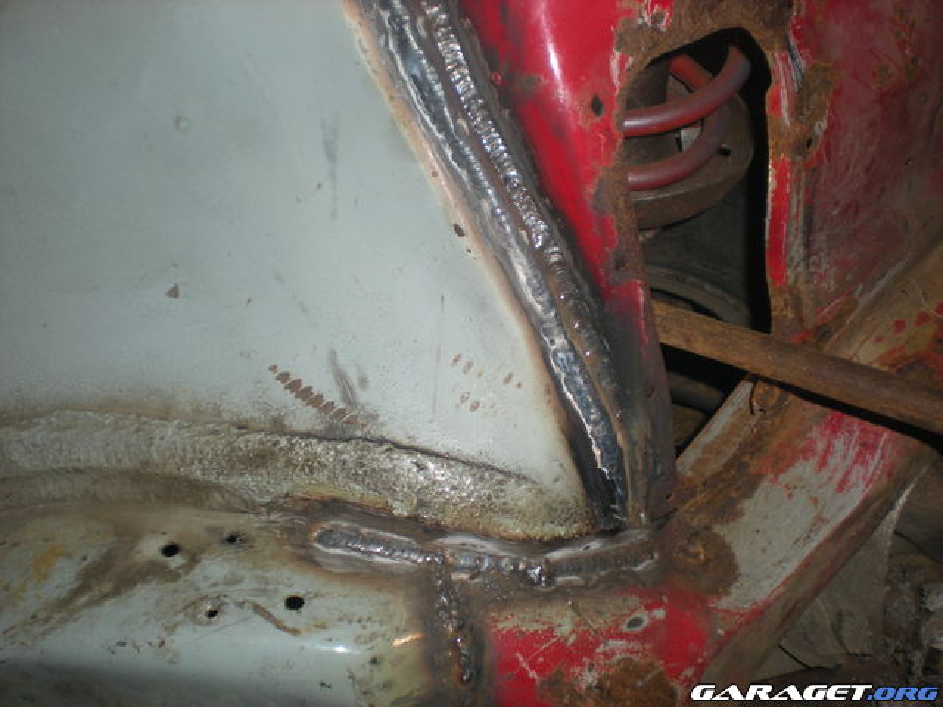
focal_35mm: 38
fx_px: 1035
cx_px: 472
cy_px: 354
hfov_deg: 49.0
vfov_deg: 37.7
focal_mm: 6.3
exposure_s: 1/60
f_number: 3.1
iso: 64
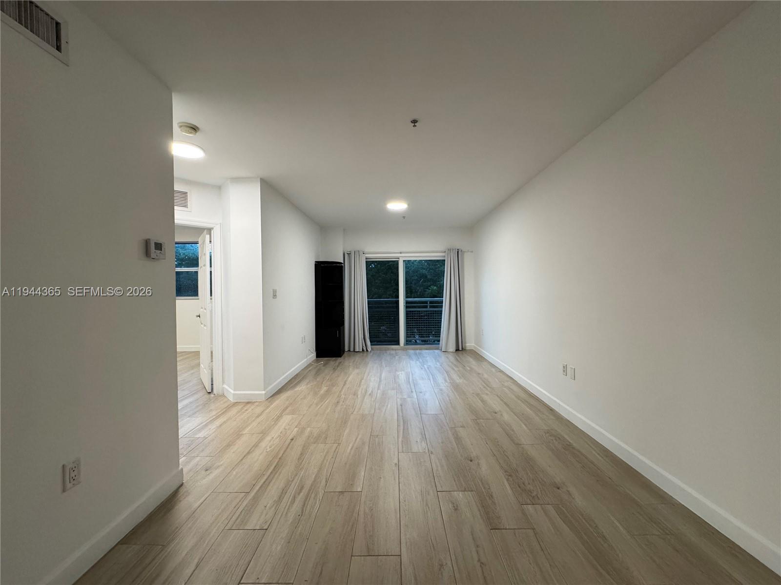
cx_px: 390
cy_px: 292
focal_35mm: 14
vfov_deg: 85.7
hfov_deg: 102.1
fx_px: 316
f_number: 2.2
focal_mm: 2.22
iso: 320
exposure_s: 1/120
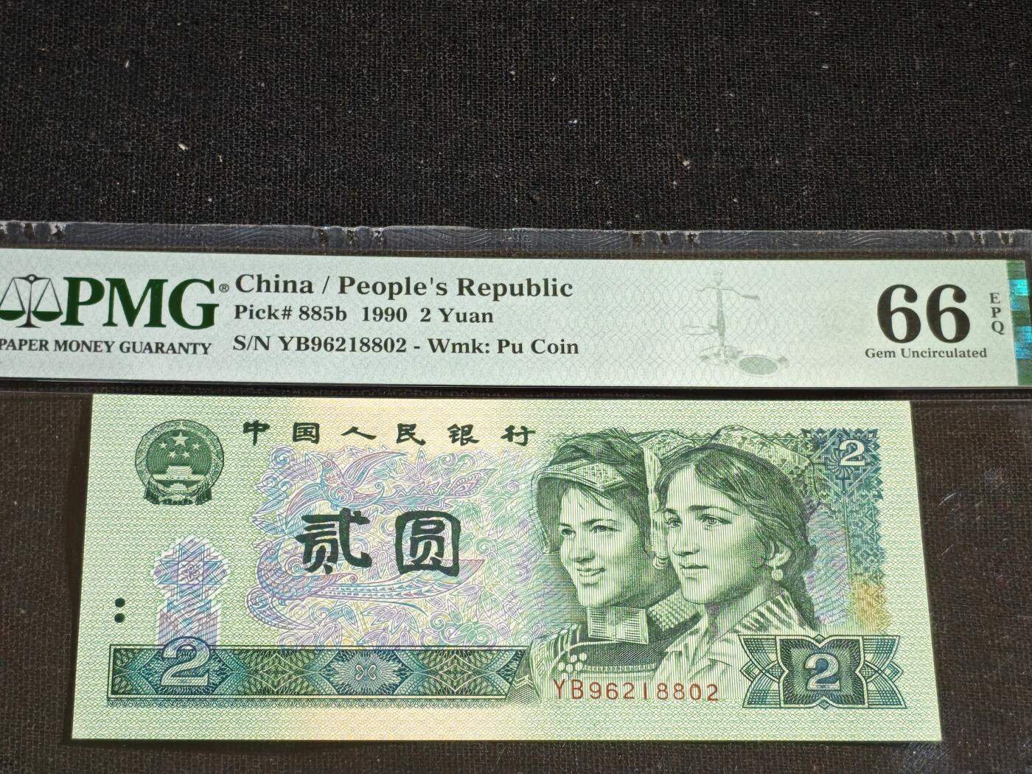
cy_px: 387
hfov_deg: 22.0
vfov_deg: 16.6
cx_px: 516
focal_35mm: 89
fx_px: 2653
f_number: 1.5
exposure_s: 1/271
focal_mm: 4.94
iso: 50
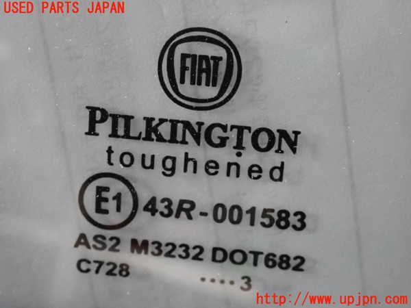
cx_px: 206
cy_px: 154
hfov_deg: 23.8
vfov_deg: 18.0
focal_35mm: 82
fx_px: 974
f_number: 4.3
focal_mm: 14.62
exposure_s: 1/125
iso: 2000
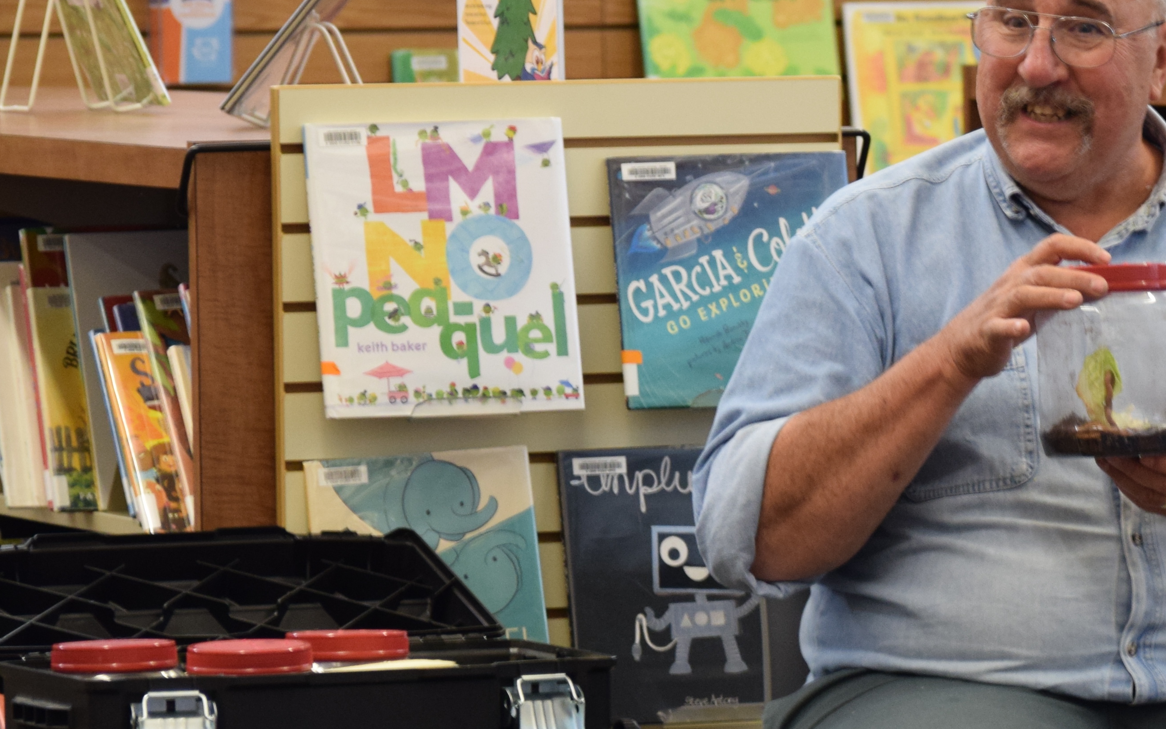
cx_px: 1077
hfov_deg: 6.5
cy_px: 479
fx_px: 10264
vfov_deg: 4.1
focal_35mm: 323
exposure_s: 1/60
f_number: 4.2
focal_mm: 92
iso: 900
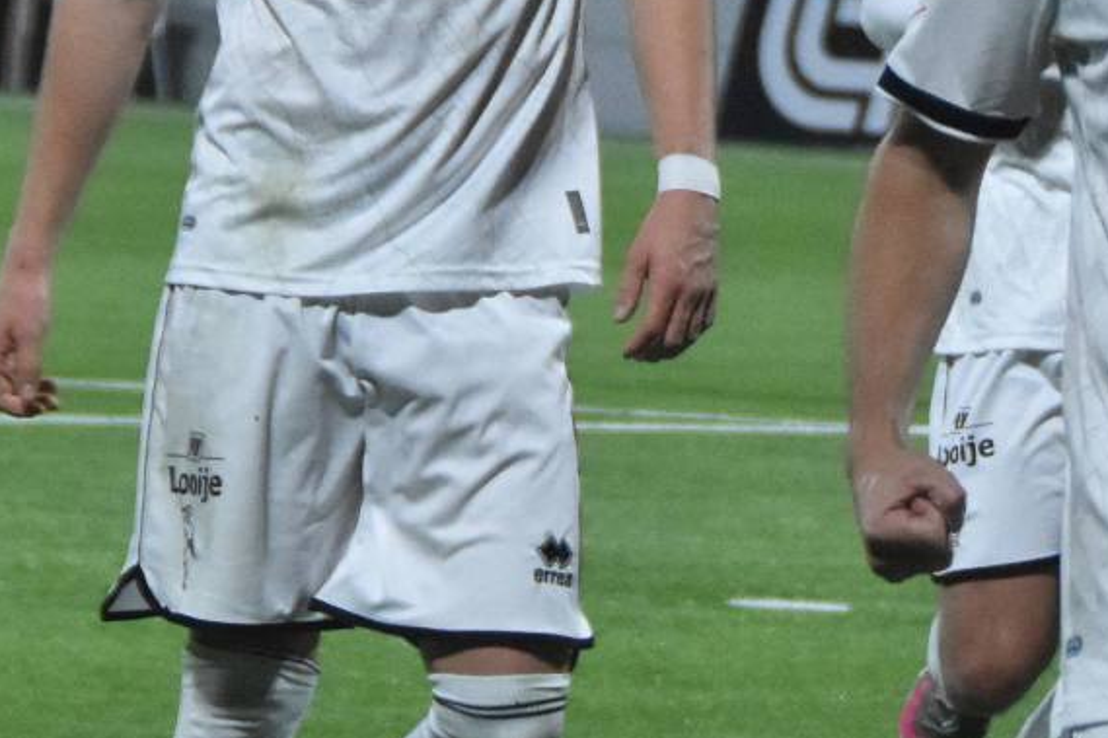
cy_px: 378
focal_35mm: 405
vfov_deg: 3.4
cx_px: 1320
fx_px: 12461
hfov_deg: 5.1
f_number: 5
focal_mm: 80
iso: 2500
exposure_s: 1/400
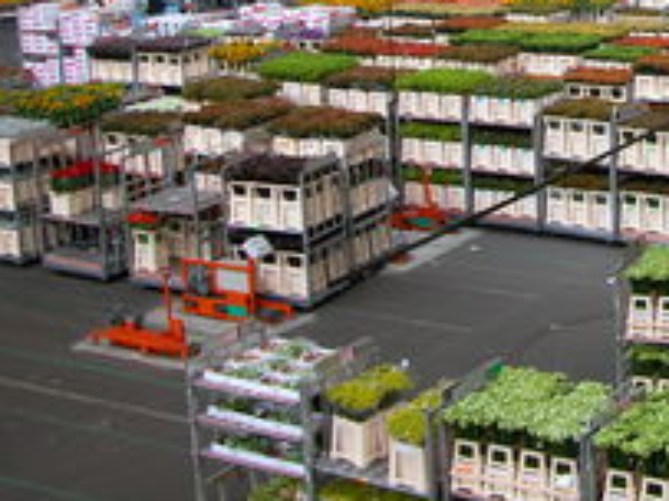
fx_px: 1449
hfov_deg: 24.9
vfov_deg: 19.2
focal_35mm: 75
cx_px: 656
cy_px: 23
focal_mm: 10
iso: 100
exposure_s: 1/13
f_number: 2.9
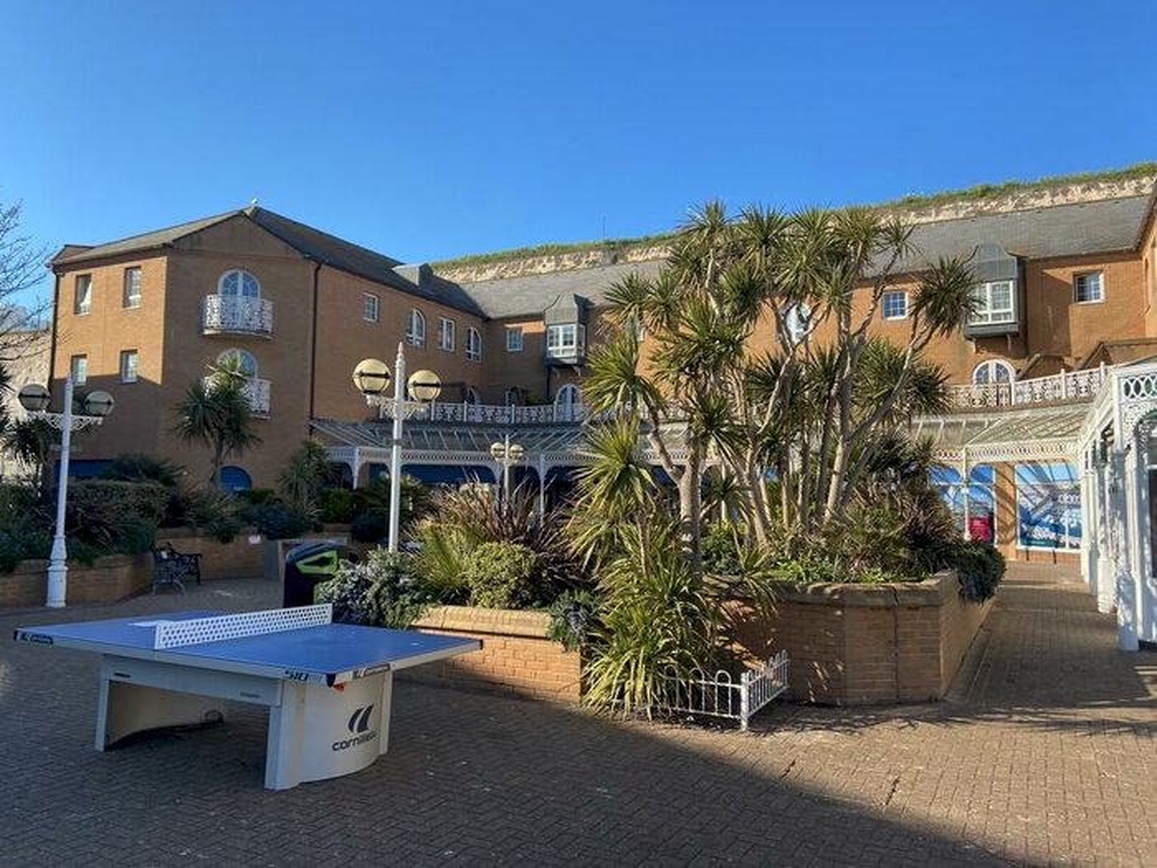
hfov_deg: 67.3
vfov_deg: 53.1
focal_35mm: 26
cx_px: 578
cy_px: 434
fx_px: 869
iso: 32
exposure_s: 1/1300
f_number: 1.8
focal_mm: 4.25
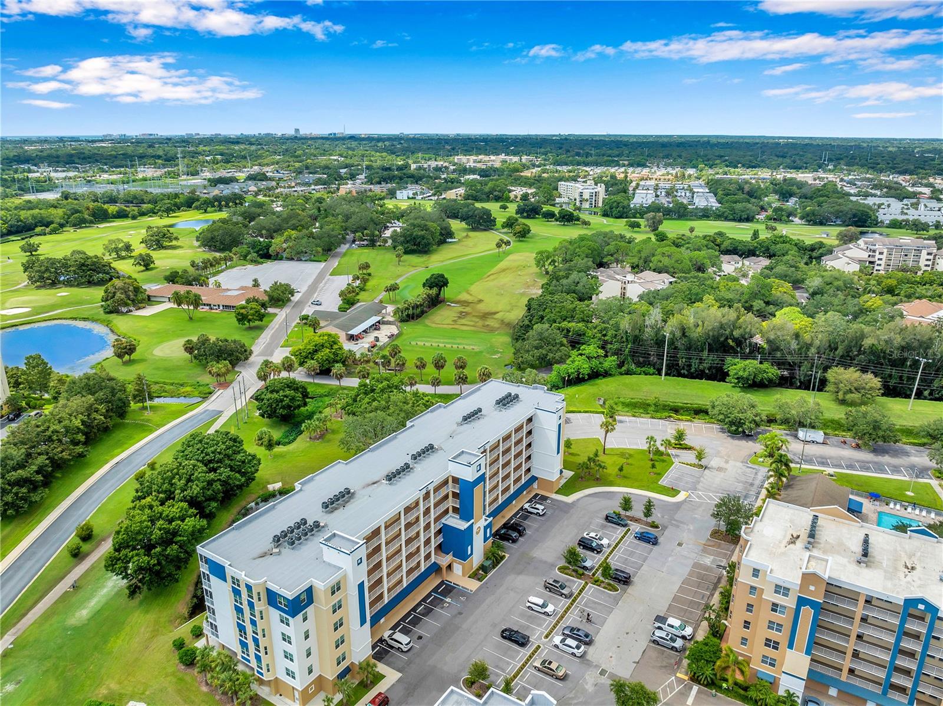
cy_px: 353
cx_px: 472
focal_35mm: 24
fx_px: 653
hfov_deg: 71.6
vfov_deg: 56.7
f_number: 5
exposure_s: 1/80
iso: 100
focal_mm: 12.29
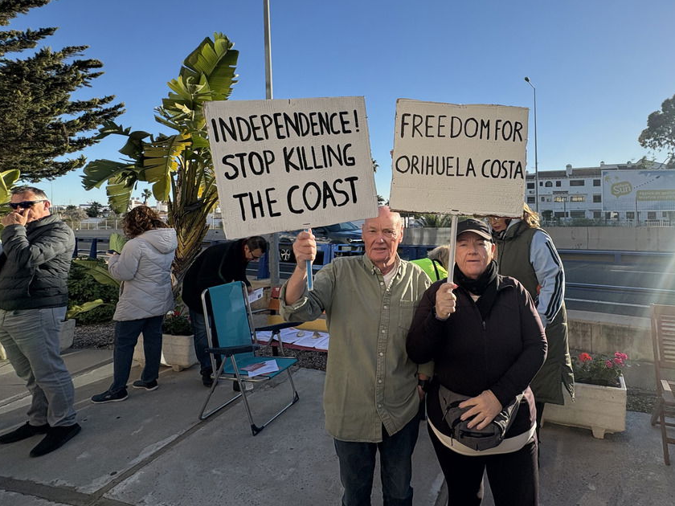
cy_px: 206
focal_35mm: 20
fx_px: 390
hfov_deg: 80.2
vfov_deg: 65.4
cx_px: 422
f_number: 2.2
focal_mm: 2.22
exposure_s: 1/1236
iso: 40
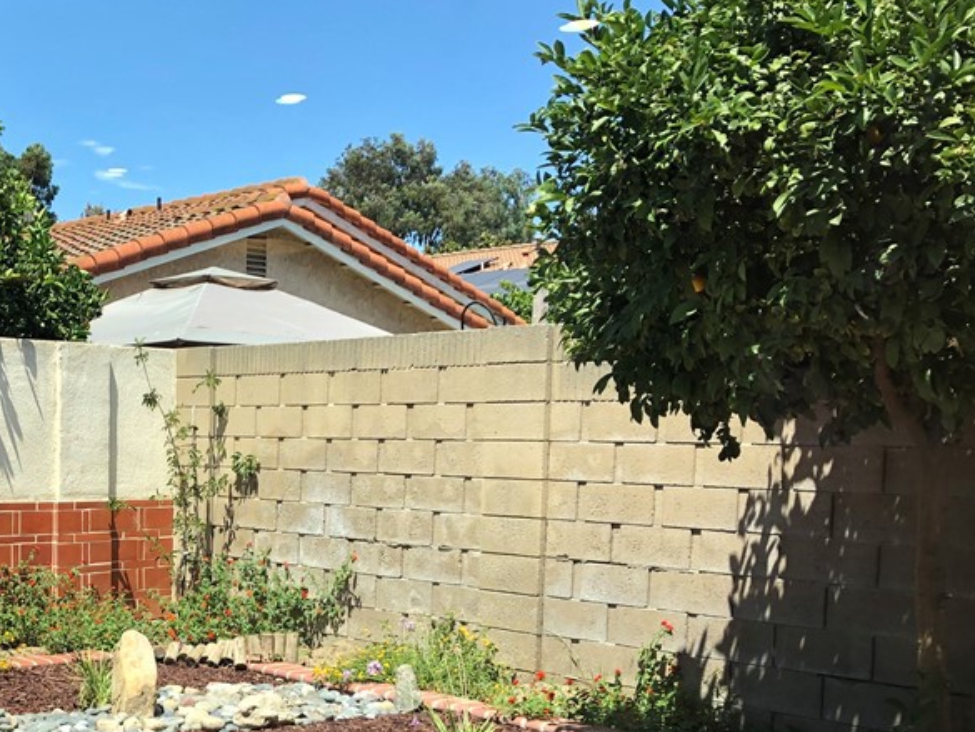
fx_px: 1380
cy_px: 560
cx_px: 148
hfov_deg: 37.0
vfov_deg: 29.2
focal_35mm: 49
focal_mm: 3.99
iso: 20
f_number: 1.8
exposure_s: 1/639
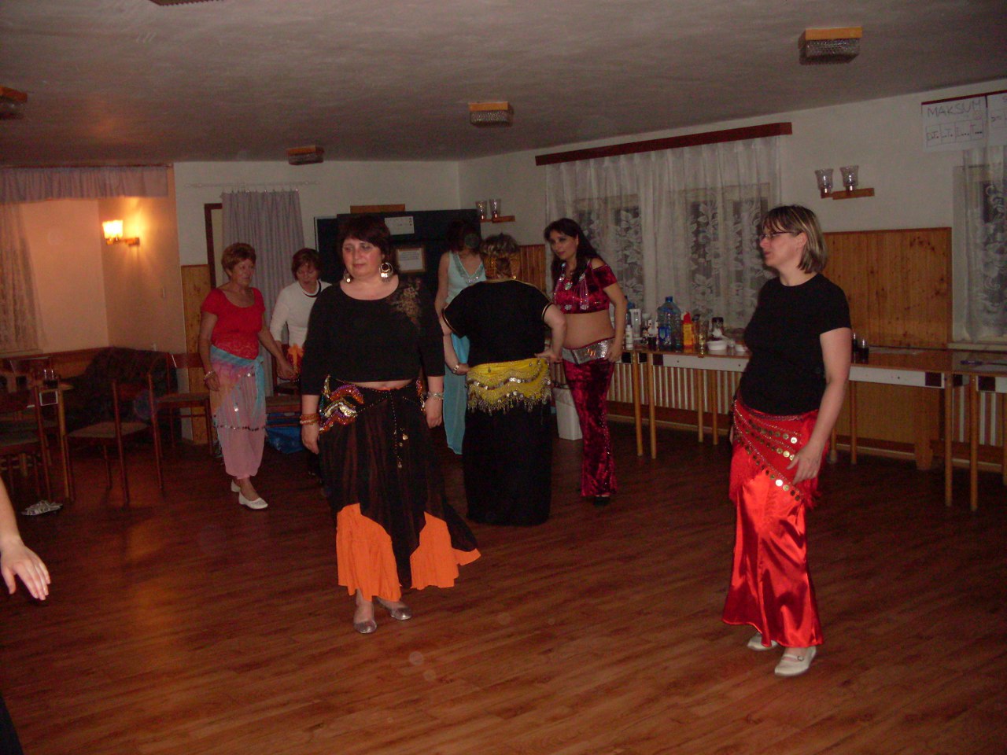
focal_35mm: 38
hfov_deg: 49.0
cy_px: 378
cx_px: 504
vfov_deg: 37.7
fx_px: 1105
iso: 240
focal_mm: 6.3
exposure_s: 1/45
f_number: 2.8
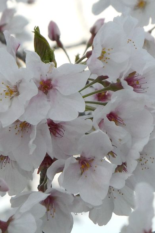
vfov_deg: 6.2
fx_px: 2139
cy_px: 116
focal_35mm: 331
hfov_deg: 4.2
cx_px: 63
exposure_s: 1/80
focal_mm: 41.4
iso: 400
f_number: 5.6
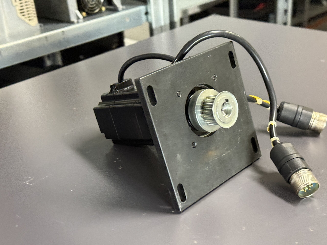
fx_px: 453
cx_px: 164
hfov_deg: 39.7
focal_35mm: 48
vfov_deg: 30.3
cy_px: 122
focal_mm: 6.76
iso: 400
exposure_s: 1/33
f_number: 1.78
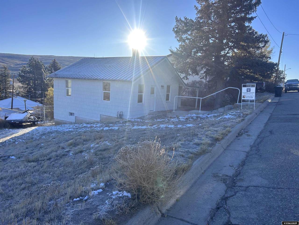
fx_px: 225
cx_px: 150
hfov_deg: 67.3
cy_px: 112
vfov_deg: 53.1
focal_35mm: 26
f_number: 1.5
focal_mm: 5.7
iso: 50
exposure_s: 1/1751
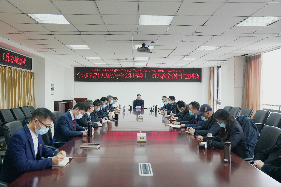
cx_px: 140
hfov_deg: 58.7
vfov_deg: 41.1
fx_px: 250
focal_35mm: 32
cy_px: 94
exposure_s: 1/160
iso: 1600
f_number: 4
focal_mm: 32
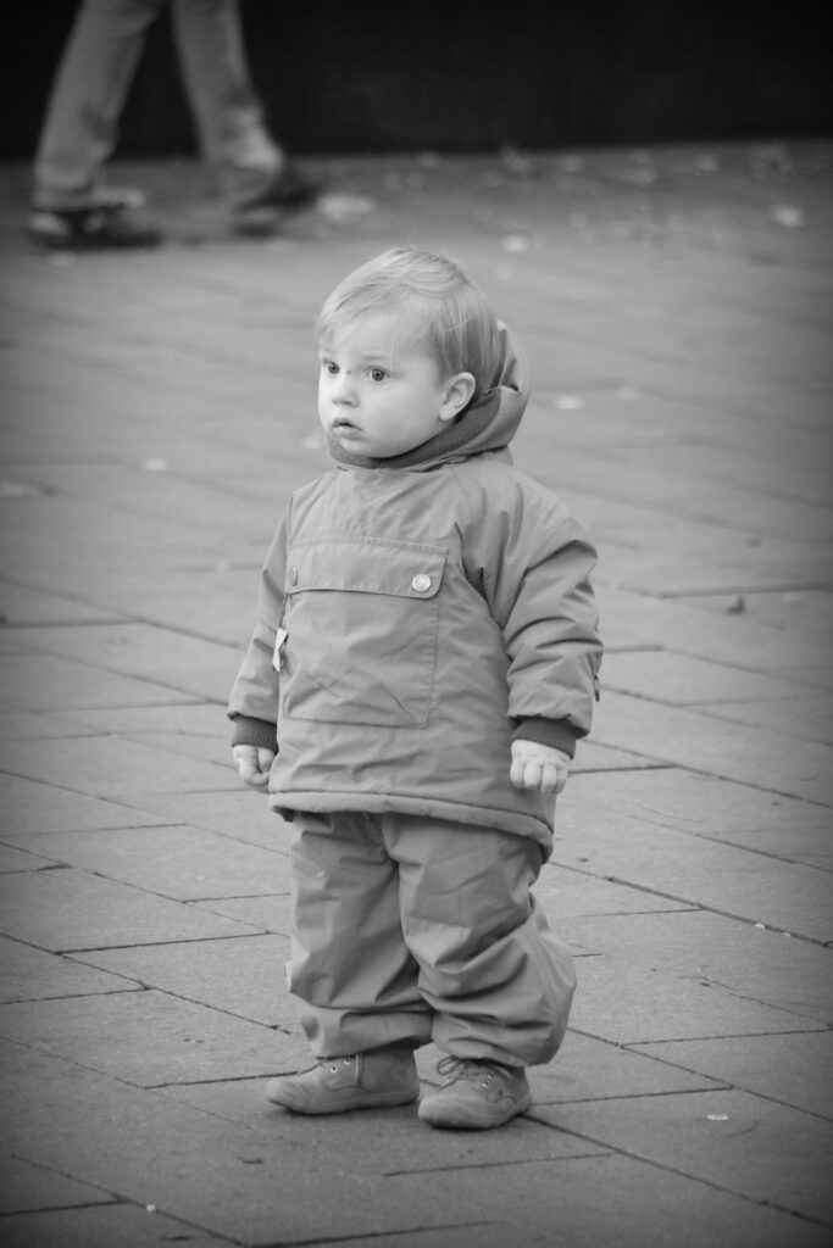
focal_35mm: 270
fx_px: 9367
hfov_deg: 5.1
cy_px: 624
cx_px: 416
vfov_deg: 7.6
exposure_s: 1/125
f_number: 5.6
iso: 3200
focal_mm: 180
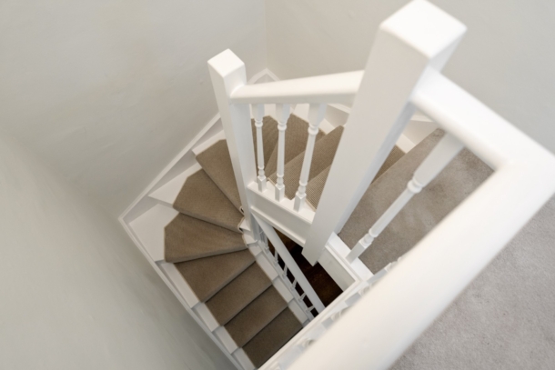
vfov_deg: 57.3
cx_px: 278
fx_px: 339
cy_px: 185
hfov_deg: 78.6
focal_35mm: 22
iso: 1000
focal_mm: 22
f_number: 2.8
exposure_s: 1/50
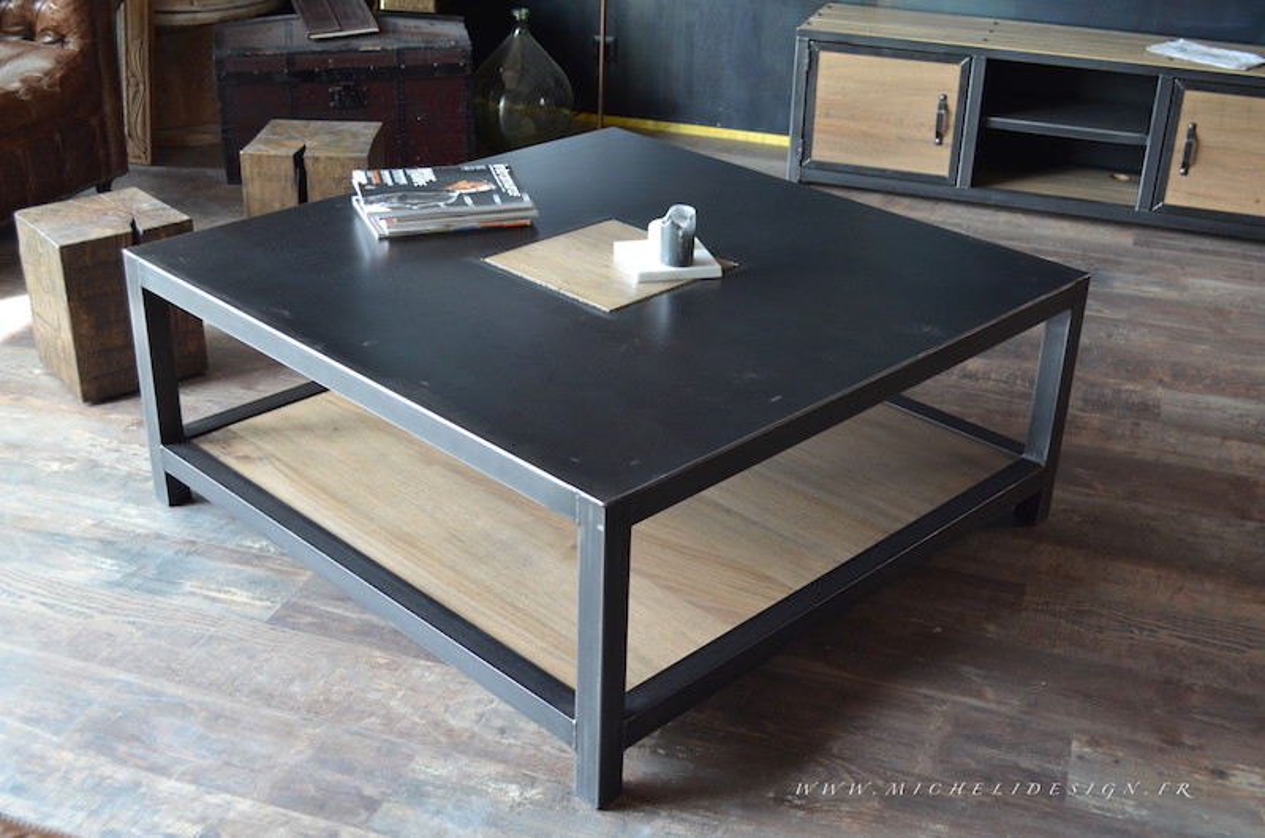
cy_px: 419
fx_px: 1473
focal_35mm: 42
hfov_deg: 46.5
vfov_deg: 31.8
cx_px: 632
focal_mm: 28
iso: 720
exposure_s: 1/60
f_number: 4.5
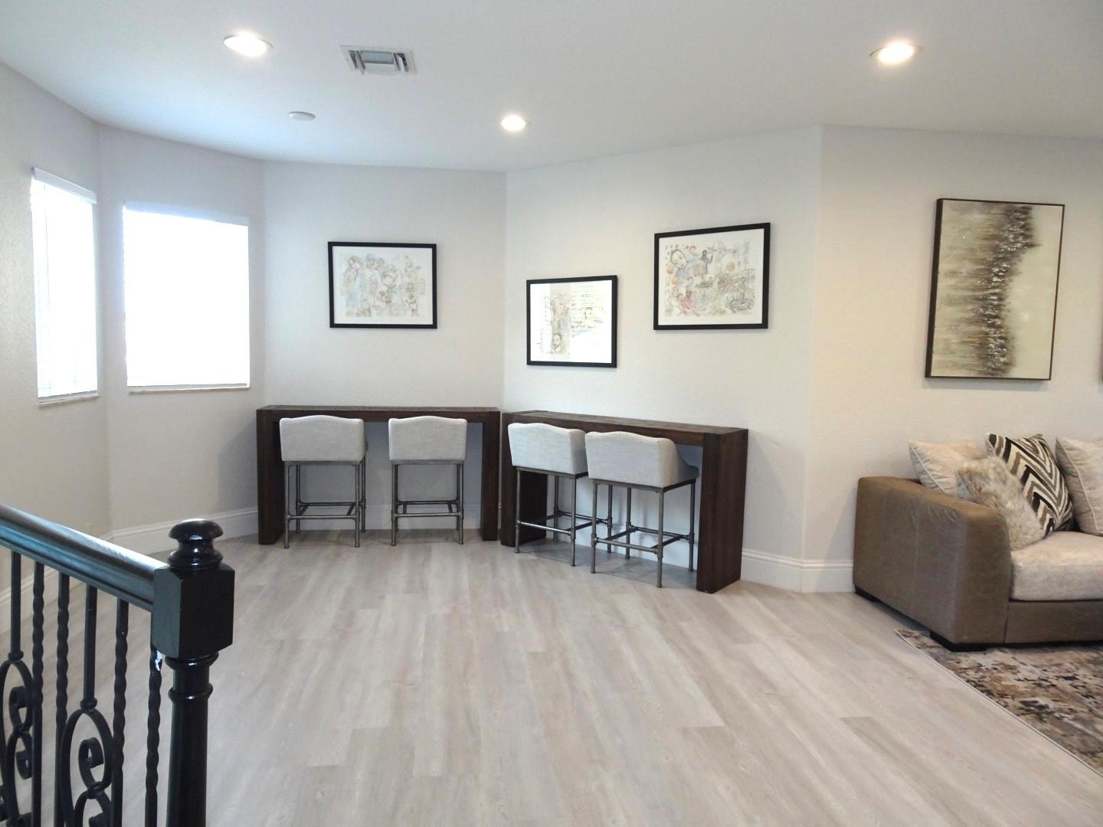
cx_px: 552
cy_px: 414
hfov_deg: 71.6
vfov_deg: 56.8
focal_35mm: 24
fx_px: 765
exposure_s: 1/30
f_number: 3.5
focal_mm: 4.1
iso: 160
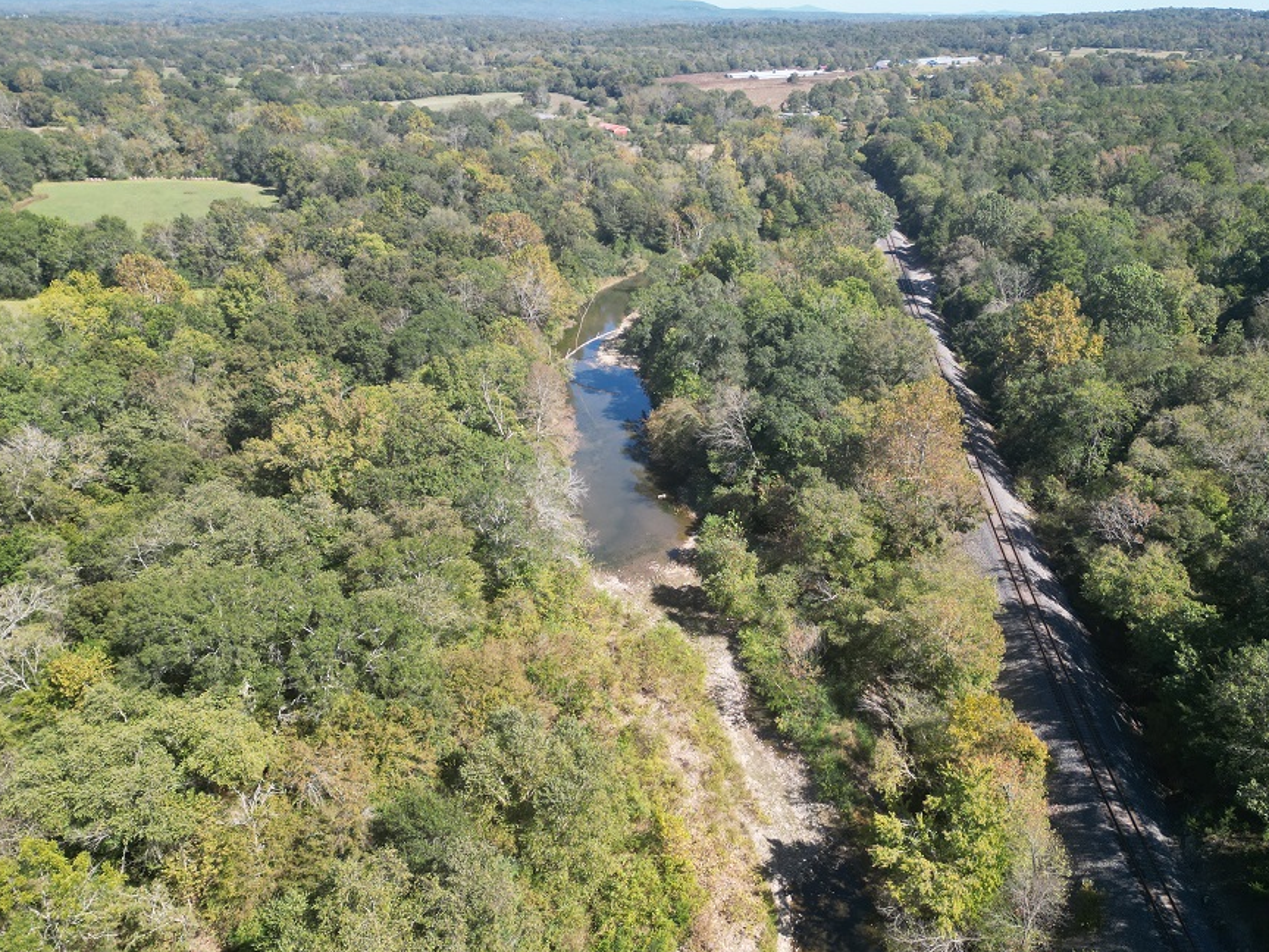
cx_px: 712
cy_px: 486
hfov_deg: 63.2
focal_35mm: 28
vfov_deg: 49.7
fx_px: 1026
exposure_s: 1/1600
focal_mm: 6.72
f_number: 1.7
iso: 150
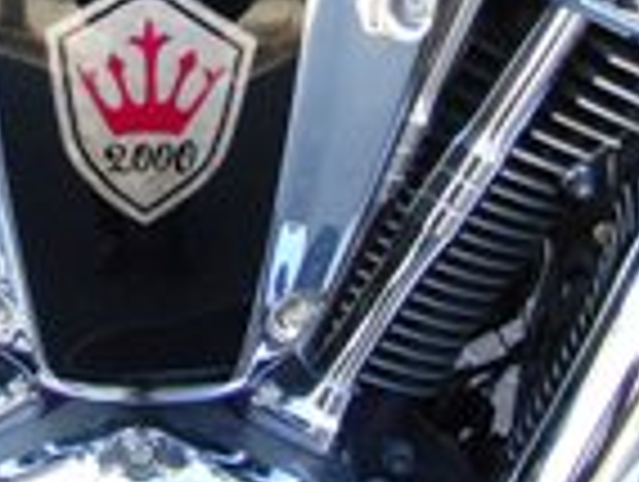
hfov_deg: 18.7
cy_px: -167
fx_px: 1923
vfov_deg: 13.7
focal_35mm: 104
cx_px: 130
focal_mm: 6.42
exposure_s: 1/80
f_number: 3.6
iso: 100
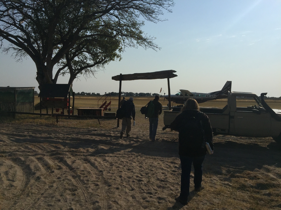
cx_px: 140
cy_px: 105
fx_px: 235
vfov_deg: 48.2
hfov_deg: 61.7
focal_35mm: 29
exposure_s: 1/9901
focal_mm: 4.15
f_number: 2.2
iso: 32
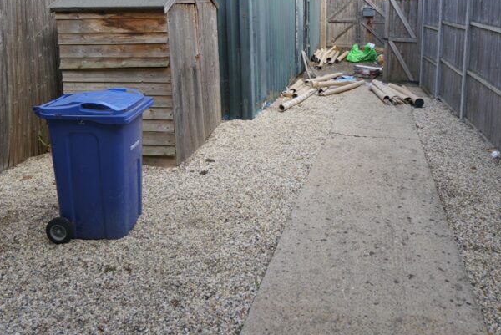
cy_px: 70
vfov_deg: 39.6
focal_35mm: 32
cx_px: 263
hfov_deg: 58.7
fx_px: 446
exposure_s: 1/200
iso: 100
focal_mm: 16
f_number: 4.5
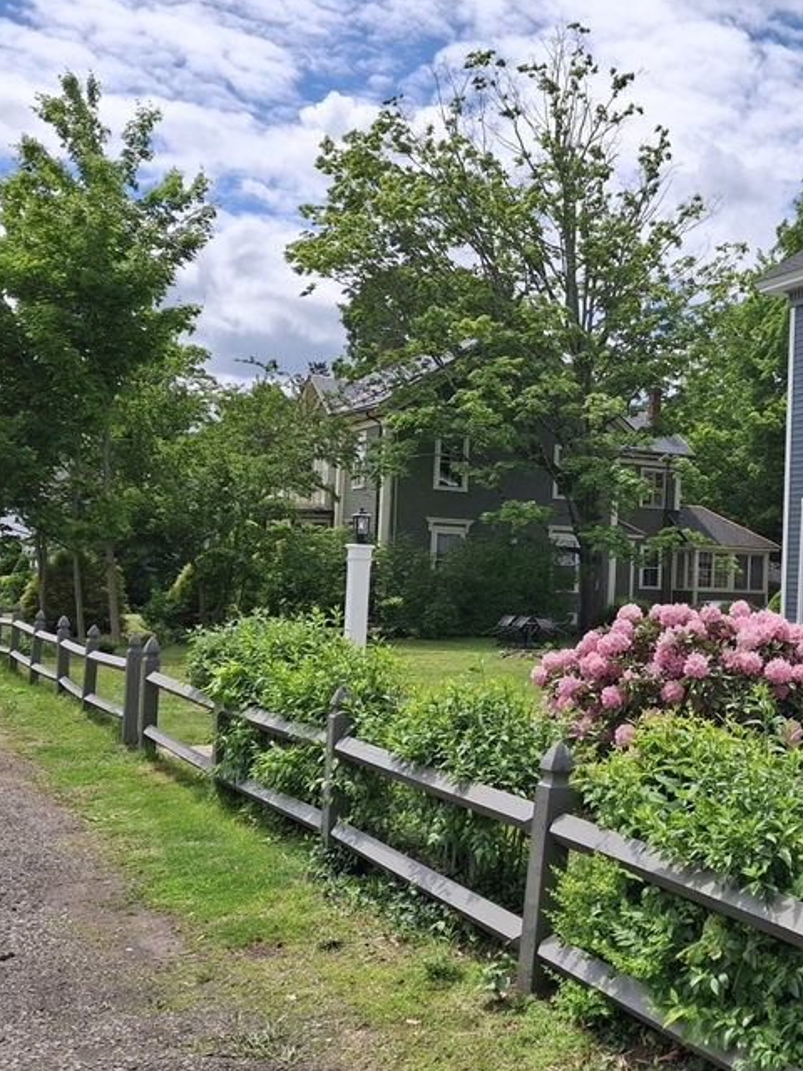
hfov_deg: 33.5
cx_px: 768
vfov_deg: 46.8
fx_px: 1237
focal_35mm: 40
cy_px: 499
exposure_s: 1/2252
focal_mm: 4.69
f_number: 1.8
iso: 25
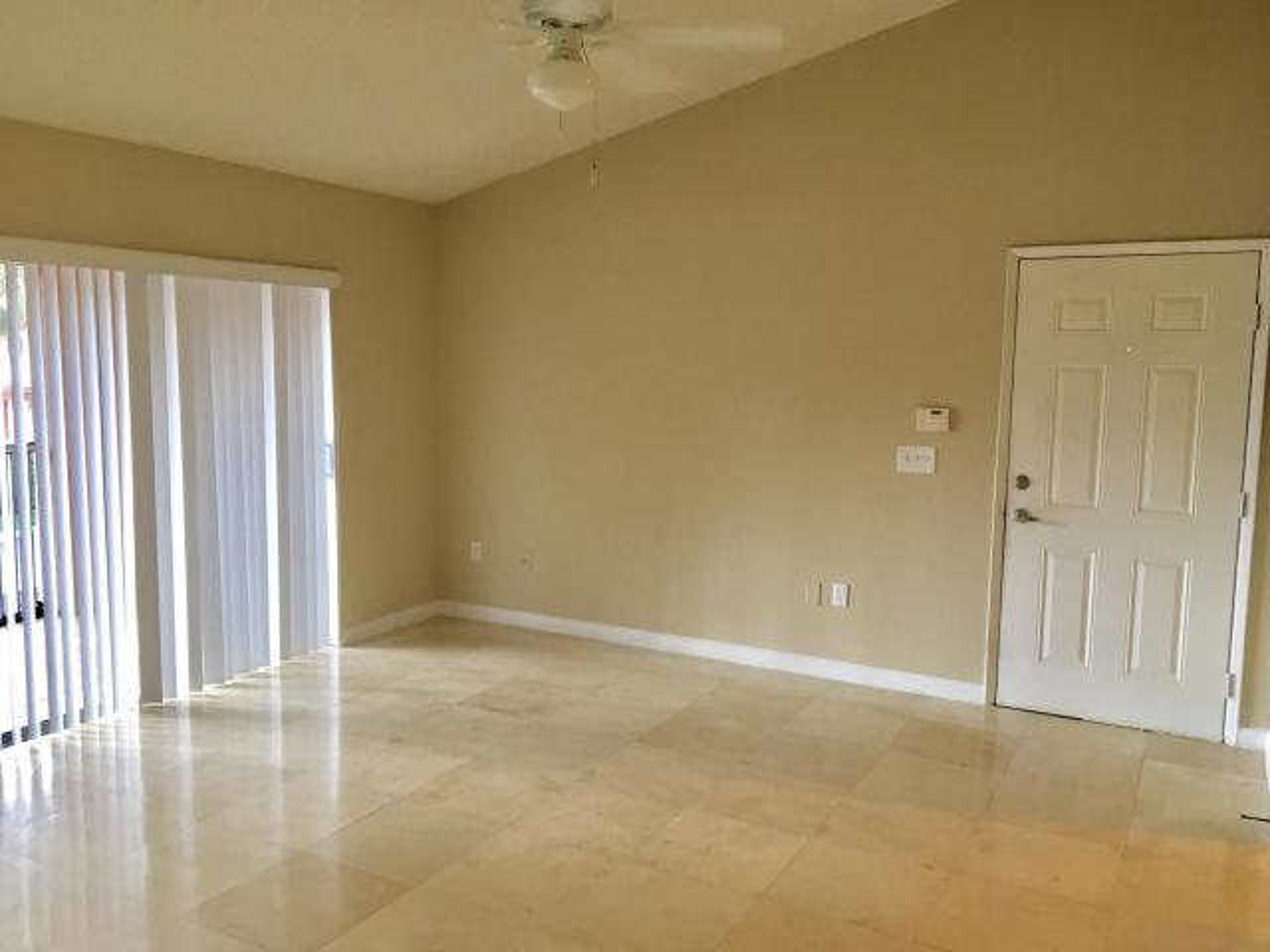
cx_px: 635
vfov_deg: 48.2
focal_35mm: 29
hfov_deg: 61.7
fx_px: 1064
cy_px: 476
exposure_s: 1/30
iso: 64
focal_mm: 4.15
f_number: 2.2
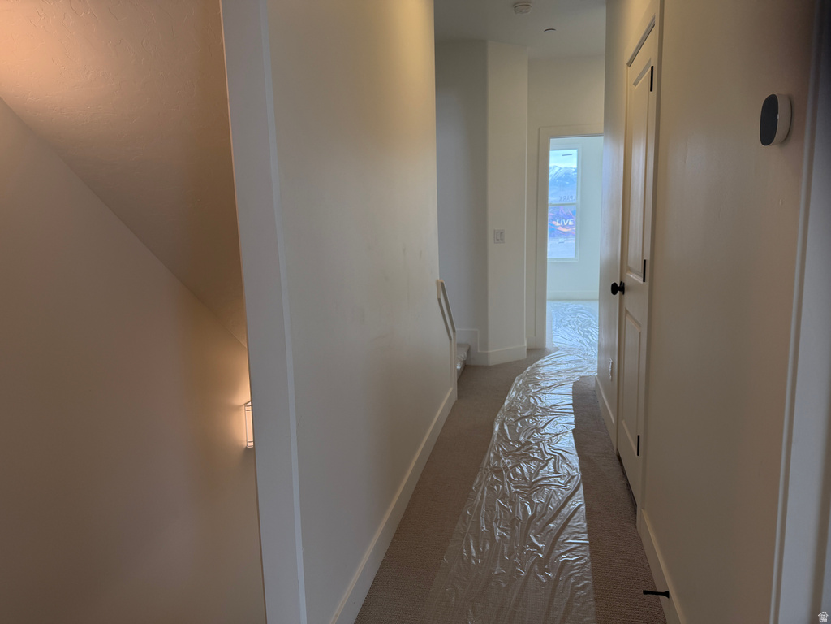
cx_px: 416
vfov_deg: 56.8
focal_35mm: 24
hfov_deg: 71.6
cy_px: 312
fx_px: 576
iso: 80
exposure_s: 1/178
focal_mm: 6.76
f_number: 1.78
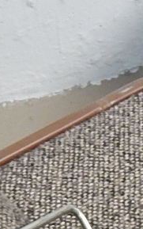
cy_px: 406
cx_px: 30
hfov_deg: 7.2
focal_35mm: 182
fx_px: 1133
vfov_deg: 10.8
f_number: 3.2
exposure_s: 1/15
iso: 400
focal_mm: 5.6
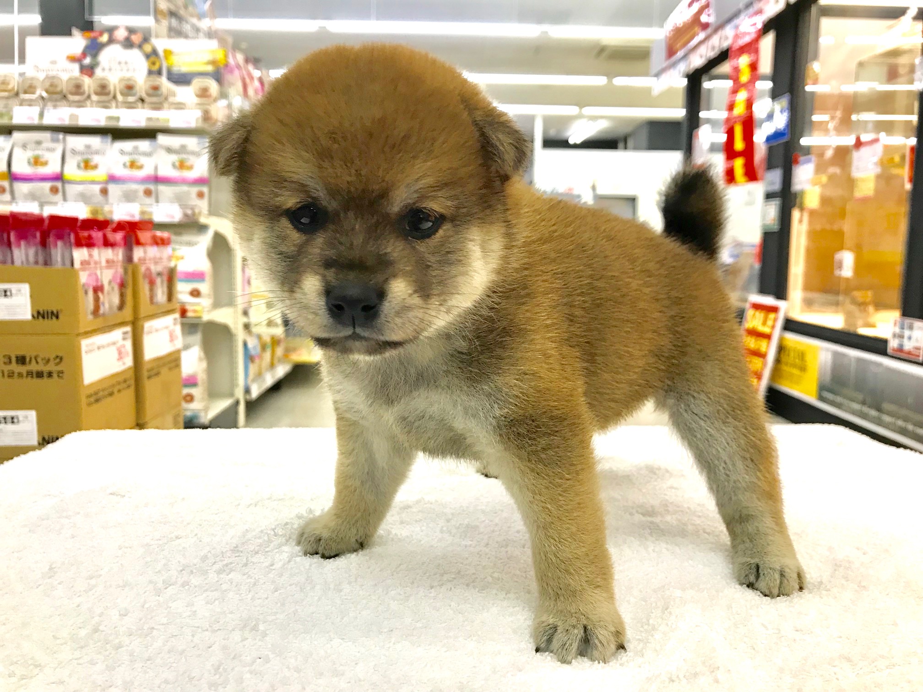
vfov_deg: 49.7
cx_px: 462
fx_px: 747
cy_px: 346
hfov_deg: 63.4
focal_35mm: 28
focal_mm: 3.99
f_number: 1.8
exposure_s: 1/33
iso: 32
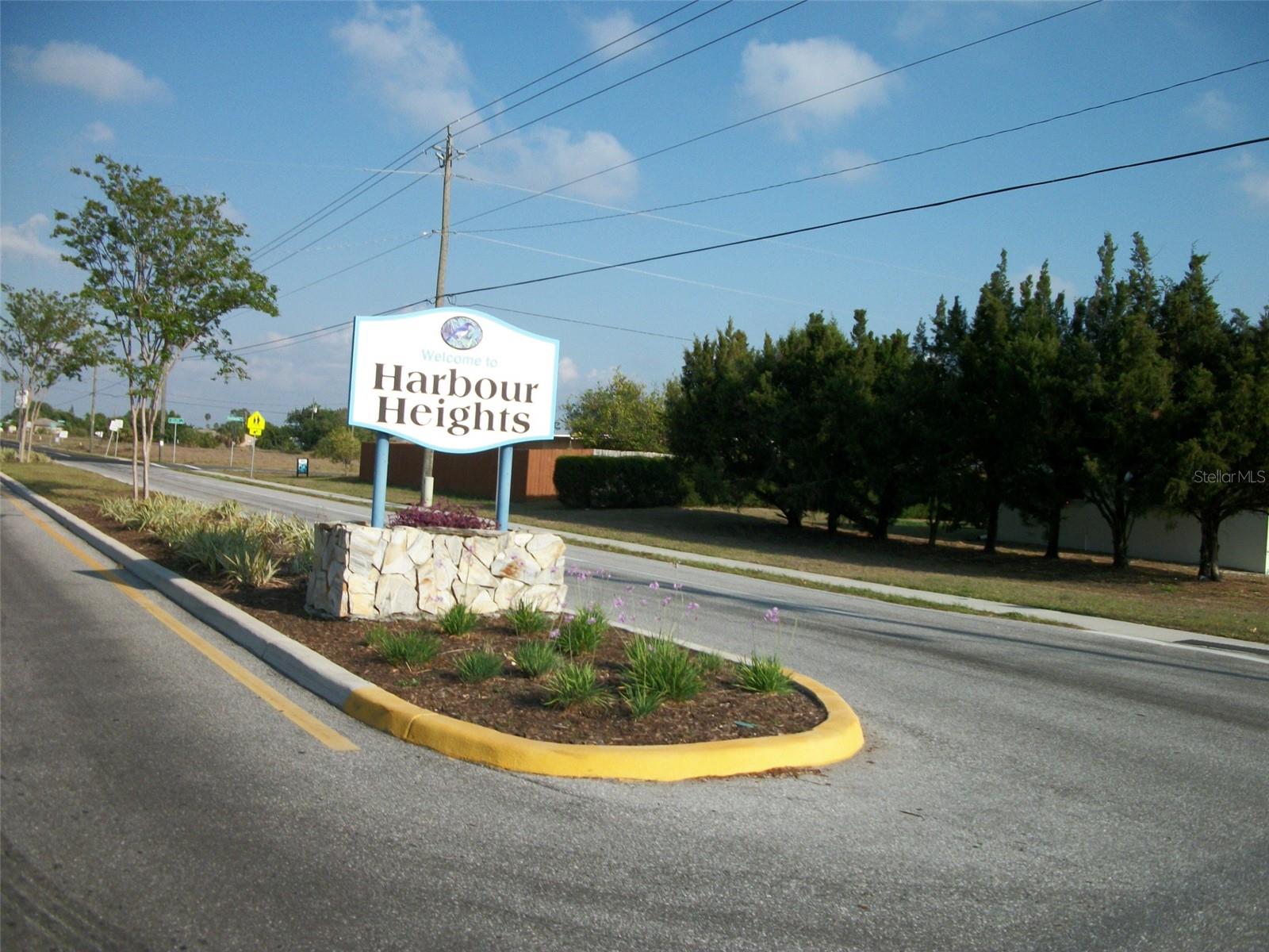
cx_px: 634
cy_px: 476
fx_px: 1173
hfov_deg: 56.8
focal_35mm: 32
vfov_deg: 44.2
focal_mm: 5.7
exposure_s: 1/250
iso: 80
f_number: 8.8
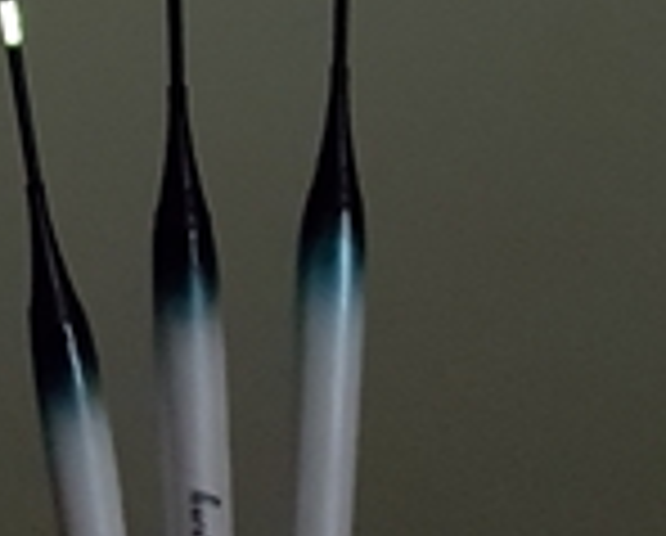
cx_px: -54
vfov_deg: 11.4
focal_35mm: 114
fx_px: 2252
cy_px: -718
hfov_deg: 16.4
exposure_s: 1/30
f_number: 1.7
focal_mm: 4.2
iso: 800
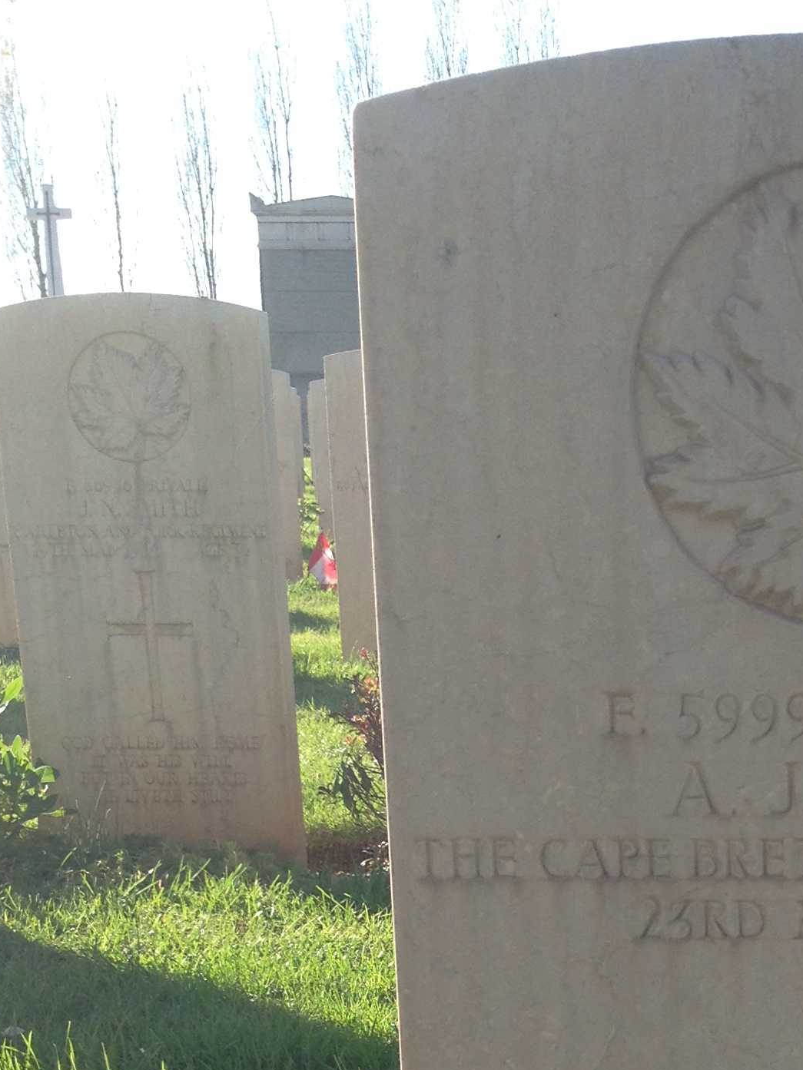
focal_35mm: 82
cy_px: 1178
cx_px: 831
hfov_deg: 17.5
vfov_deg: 22.5
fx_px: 2536
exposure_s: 1/531
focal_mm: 4.28
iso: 50
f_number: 2.4
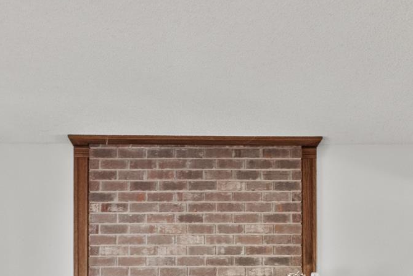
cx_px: 208
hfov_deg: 35.6
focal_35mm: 56
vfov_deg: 21.6
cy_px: 369
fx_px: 643
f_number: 9
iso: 800
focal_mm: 10
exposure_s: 2
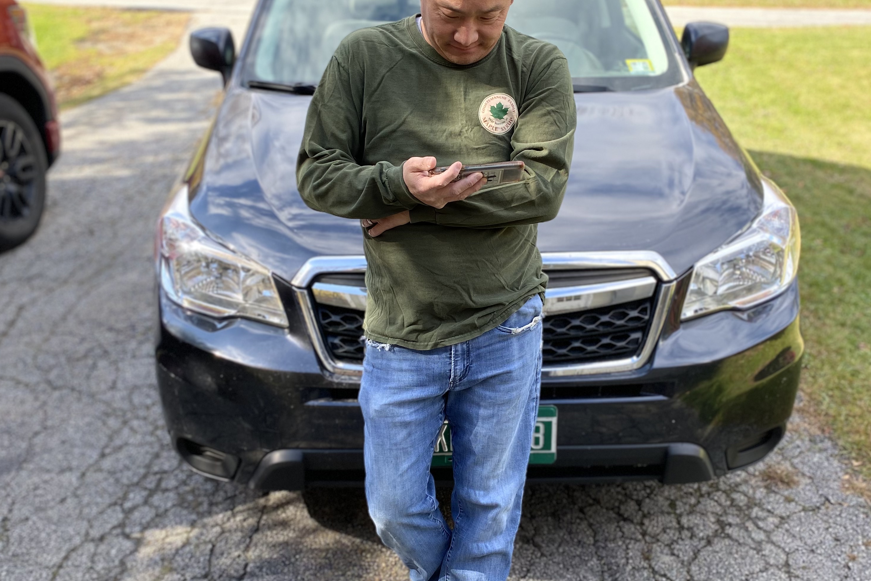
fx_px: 895
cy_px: 310
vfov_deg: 35.9
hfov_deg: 51.9
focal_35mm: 37
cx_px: 444
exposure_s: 1/386
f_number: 1.8
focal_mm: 4.25
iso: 32
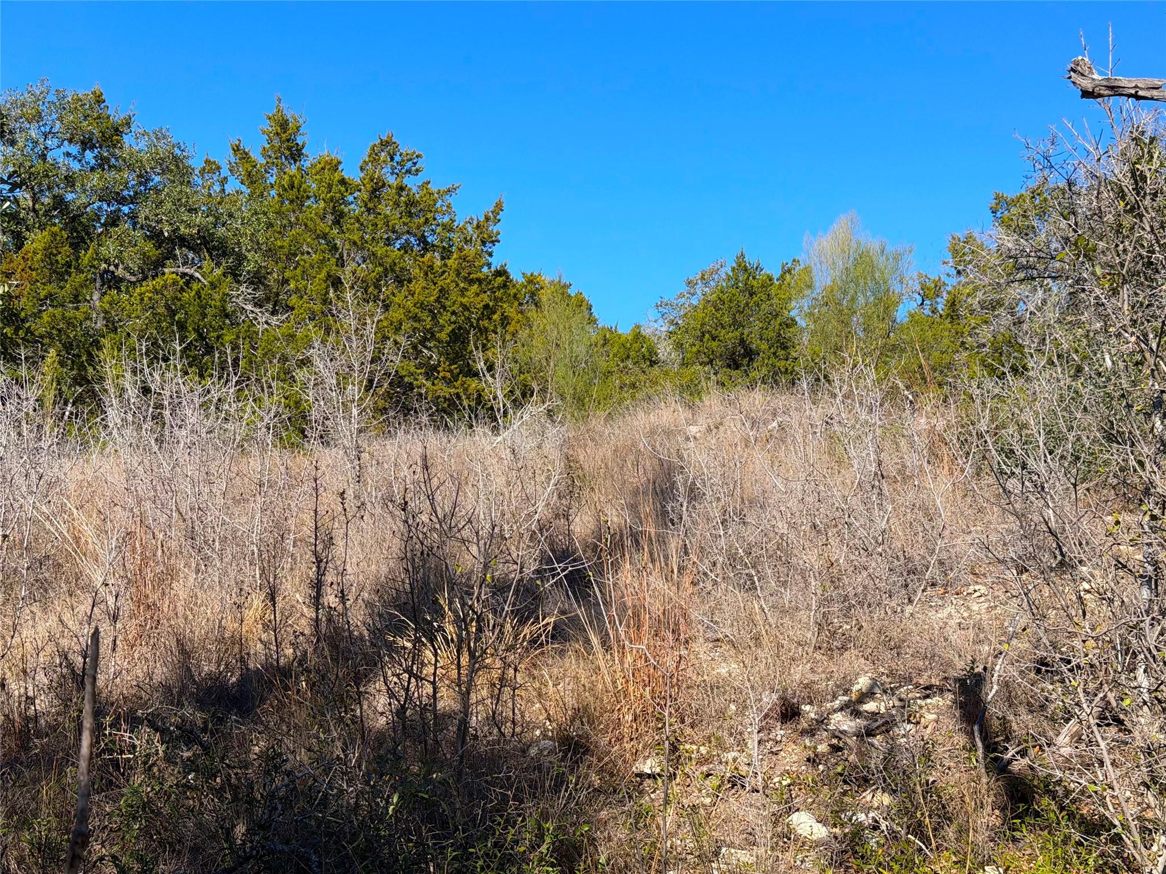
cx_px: 583
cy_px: 437
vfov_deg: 30.3
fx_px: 1617
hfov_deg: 39.7
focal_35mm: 48
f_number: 1.78
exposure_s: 1/3704
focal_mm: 6.76
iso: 64
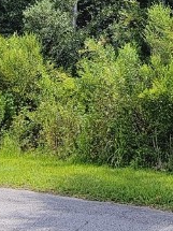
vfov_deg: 27.0
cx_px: 121
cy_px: -57
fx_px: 414
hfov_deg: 23.5
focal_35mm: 62
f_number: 2.2
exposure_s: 1/1058
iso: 50
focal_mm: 2.2
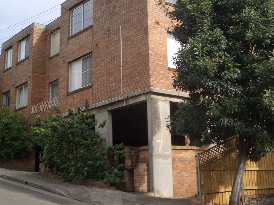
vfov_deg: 27.0
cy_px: 88
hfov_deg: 35.5
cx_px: 159
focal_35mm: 54
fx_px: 427
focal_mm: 4.8
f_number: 4
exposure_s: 1/250
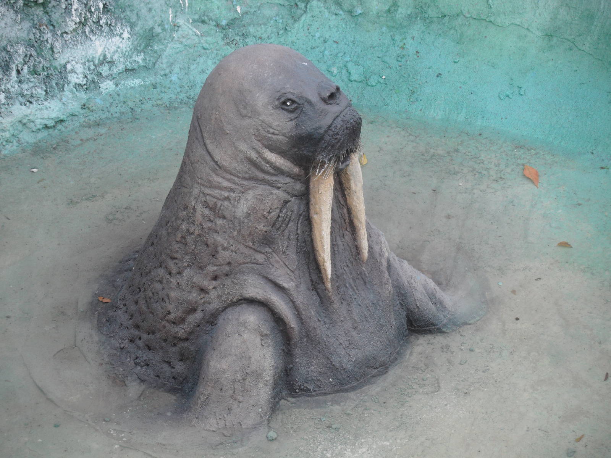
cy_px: 229
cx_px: 306
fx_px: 3707
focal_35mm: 210
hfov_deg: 9.4
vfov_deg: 7.1
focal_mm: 34.8
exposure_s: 1/90
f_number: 4.6
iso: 100
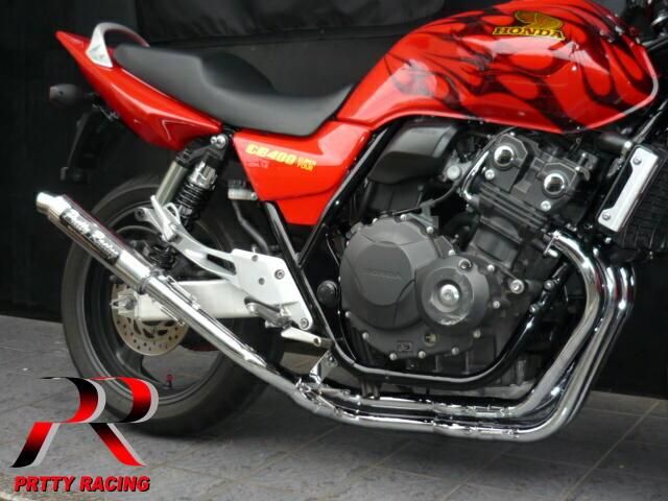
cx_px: 334
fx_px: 1003
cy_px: 250
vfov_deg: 28.0
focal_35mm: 52
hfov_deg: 36.8
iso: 100
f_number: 2.8
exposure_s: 1/400
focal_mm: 5.5
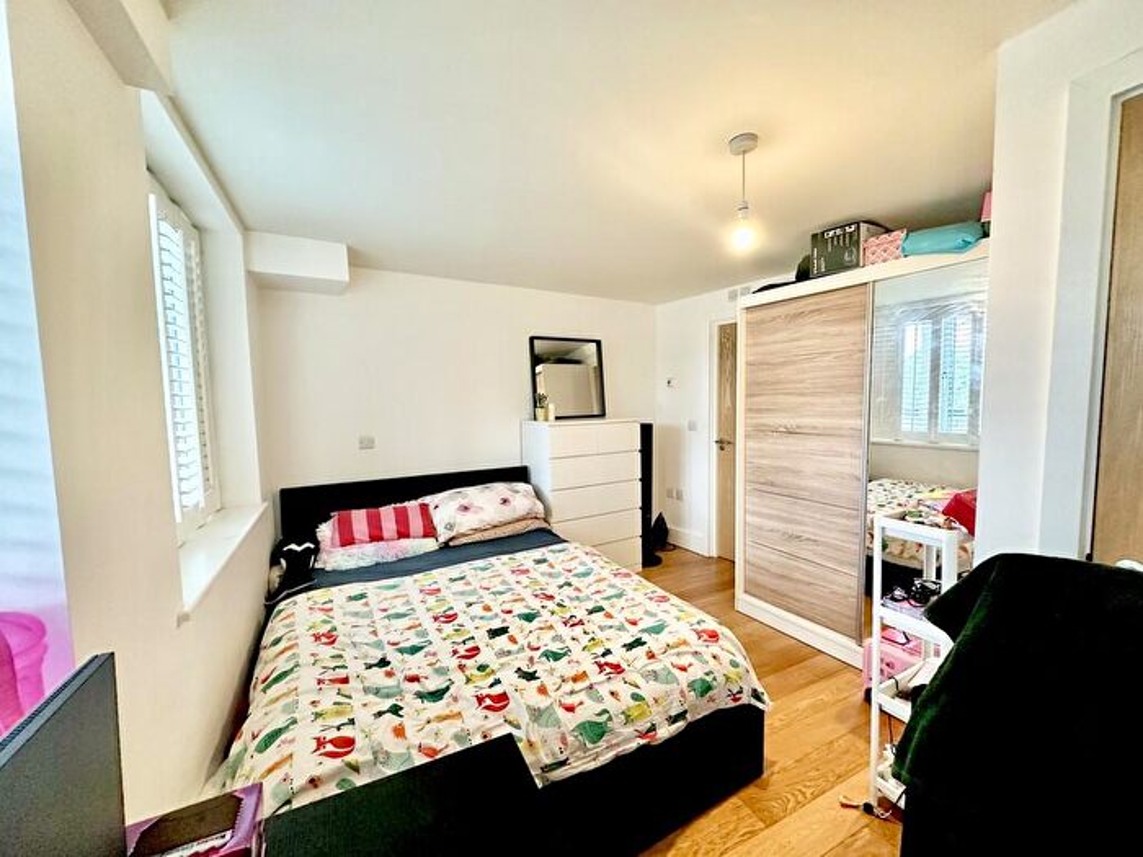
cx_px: 572
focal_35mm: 14
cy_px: 428
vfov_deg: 85.7
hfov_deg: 102.1
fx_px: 462
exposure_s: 1/50
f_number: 2.2
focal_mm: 2.22
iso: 320
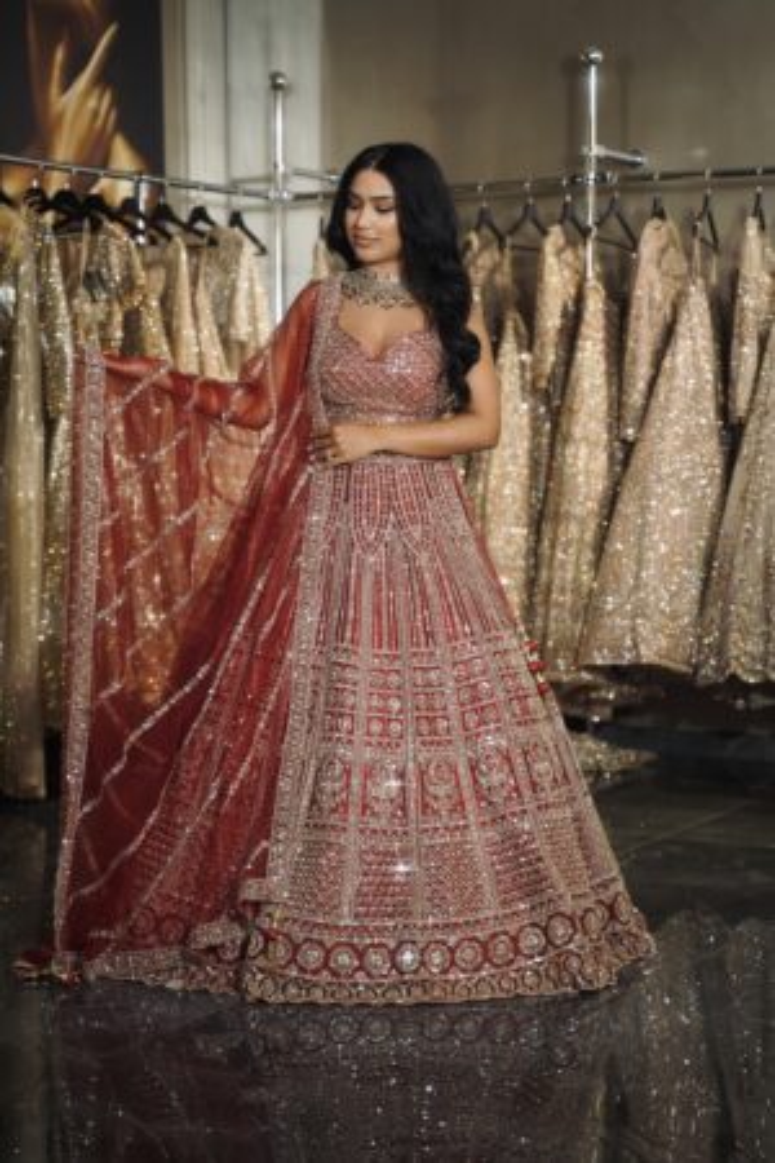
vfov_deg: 27.0
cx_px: 388
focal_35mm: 75
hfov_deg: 18.2
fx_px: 2422
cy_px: 582
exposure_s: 1/80
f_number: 3.2
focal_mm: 75
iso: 320
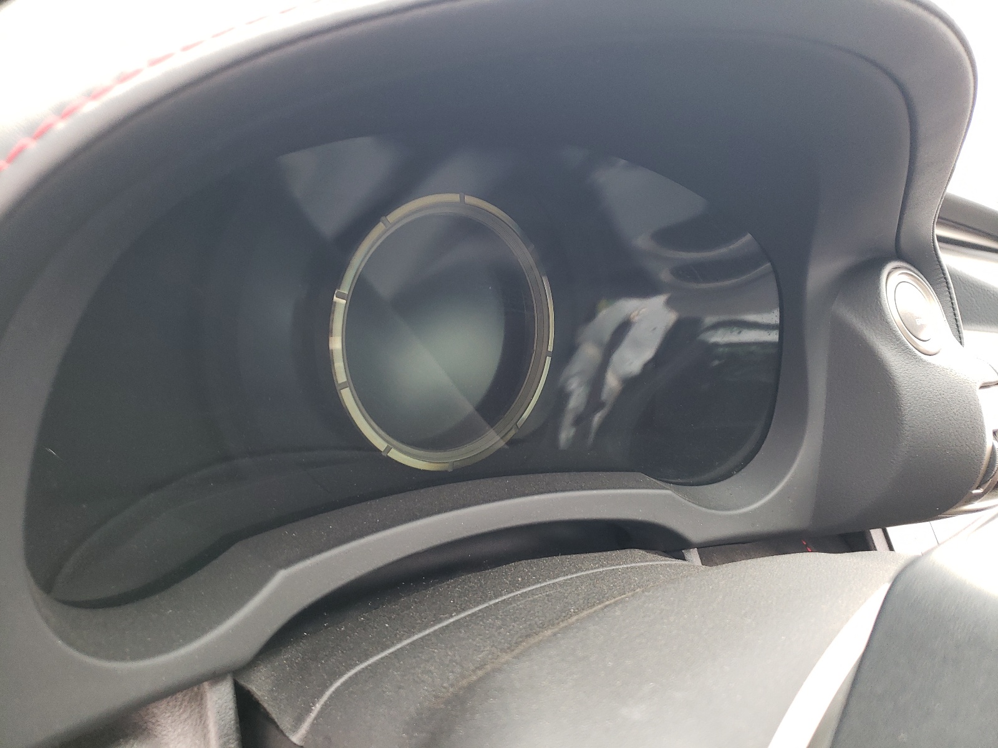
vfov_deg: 53.1
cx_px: 499
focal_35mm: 26
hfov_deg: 67.3
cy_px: 374
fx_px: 750
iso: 107
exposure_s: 1/60.2
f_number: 1.5
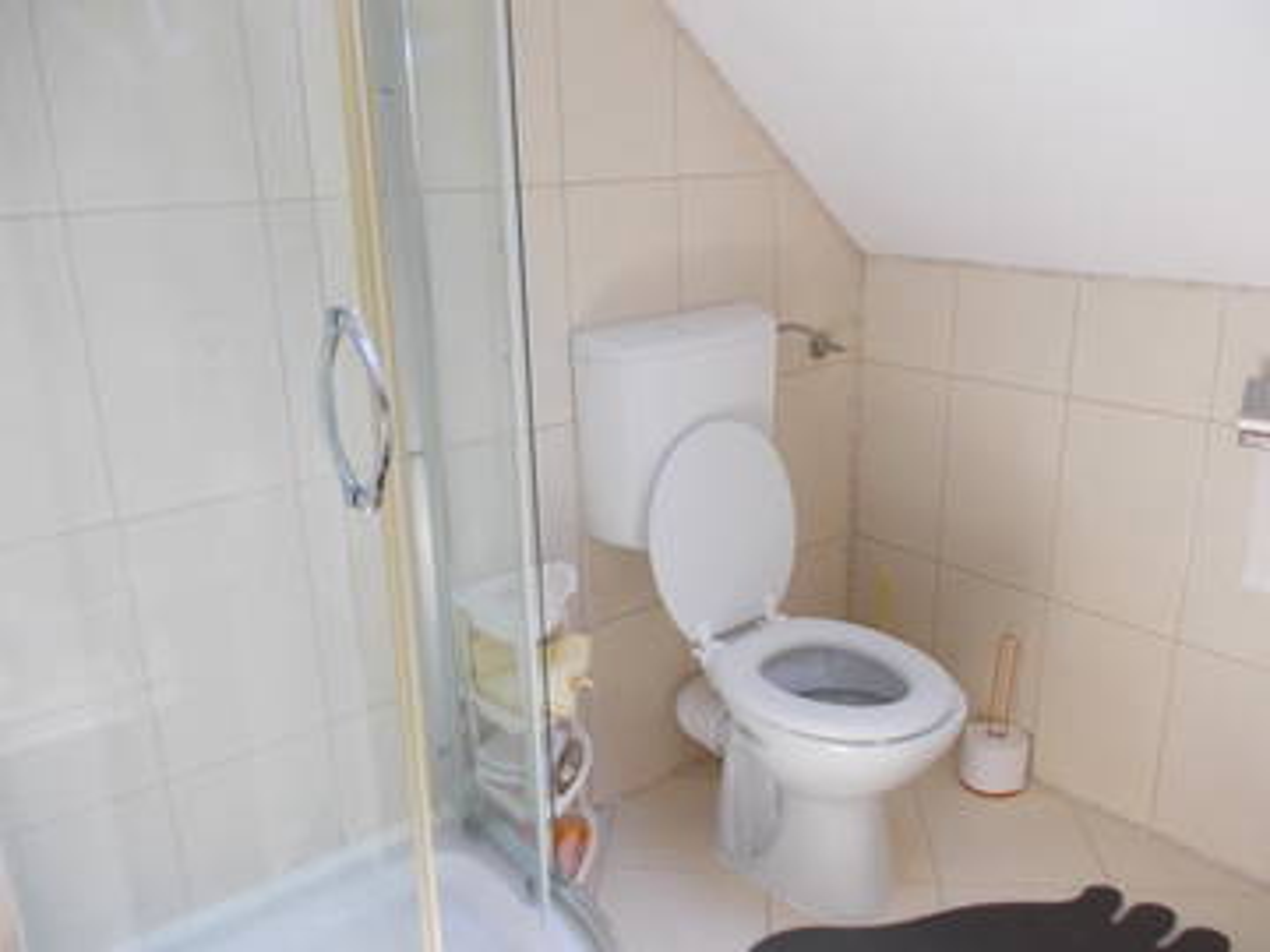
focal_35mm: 28
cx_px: 635
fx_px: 1027
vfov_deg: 49.7
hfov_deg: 63.4
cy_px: 476
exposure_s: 1/60
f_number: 2.7
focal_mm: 4
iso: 80
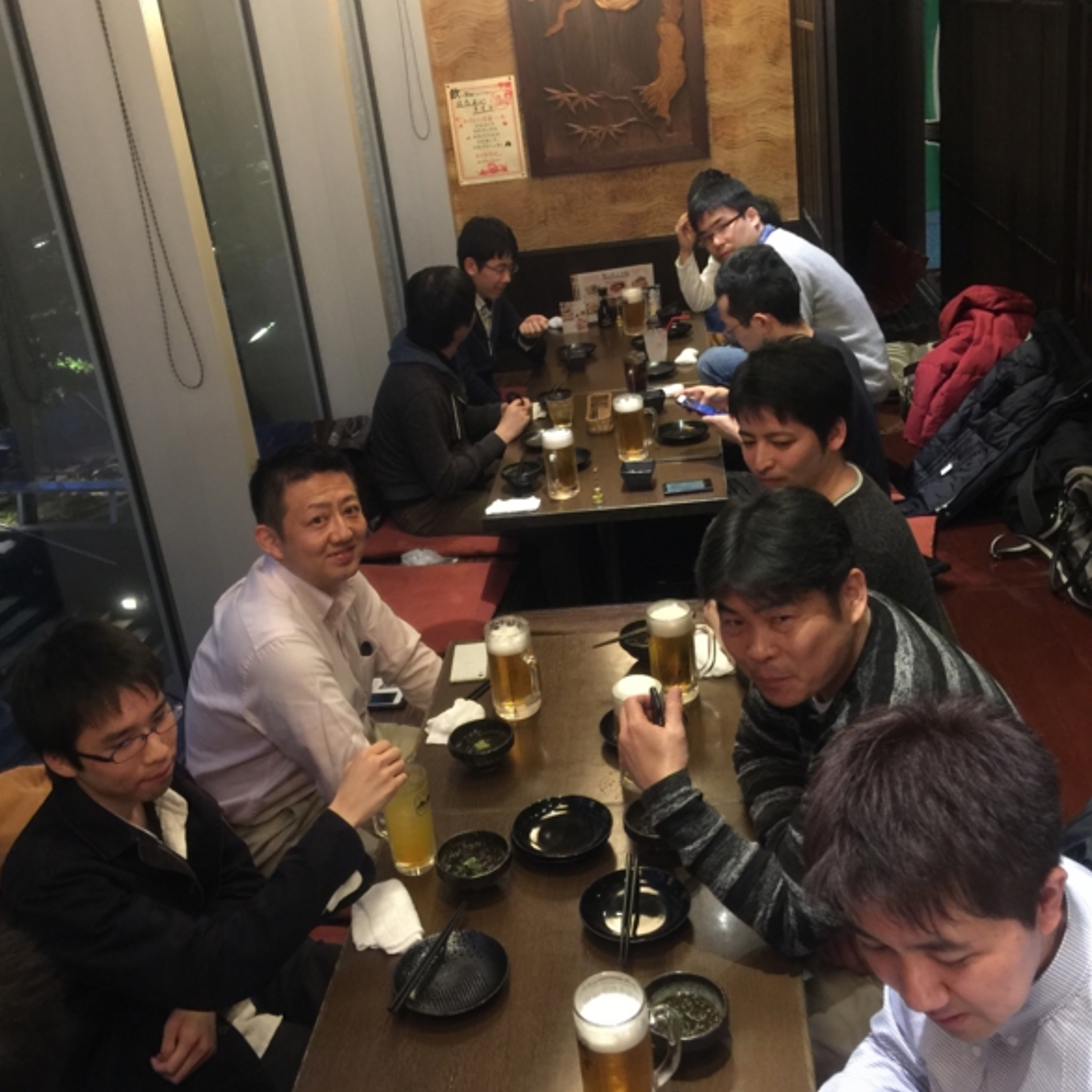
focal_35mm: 35
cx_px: 539
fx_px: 1249
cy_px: 512
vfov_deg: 47.2
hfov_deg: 47.2
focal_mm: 4.15
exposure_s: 1/4
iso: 80
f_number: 2.2
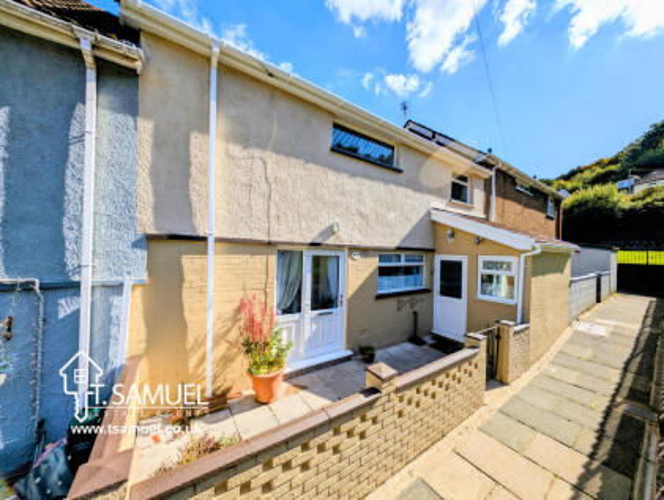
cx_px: 332
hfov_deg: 110.5
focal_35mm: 12
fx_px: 231
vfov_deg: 94.6
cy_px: 250
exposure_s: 1/2717
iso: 37
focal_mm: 2.23
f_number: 1.95
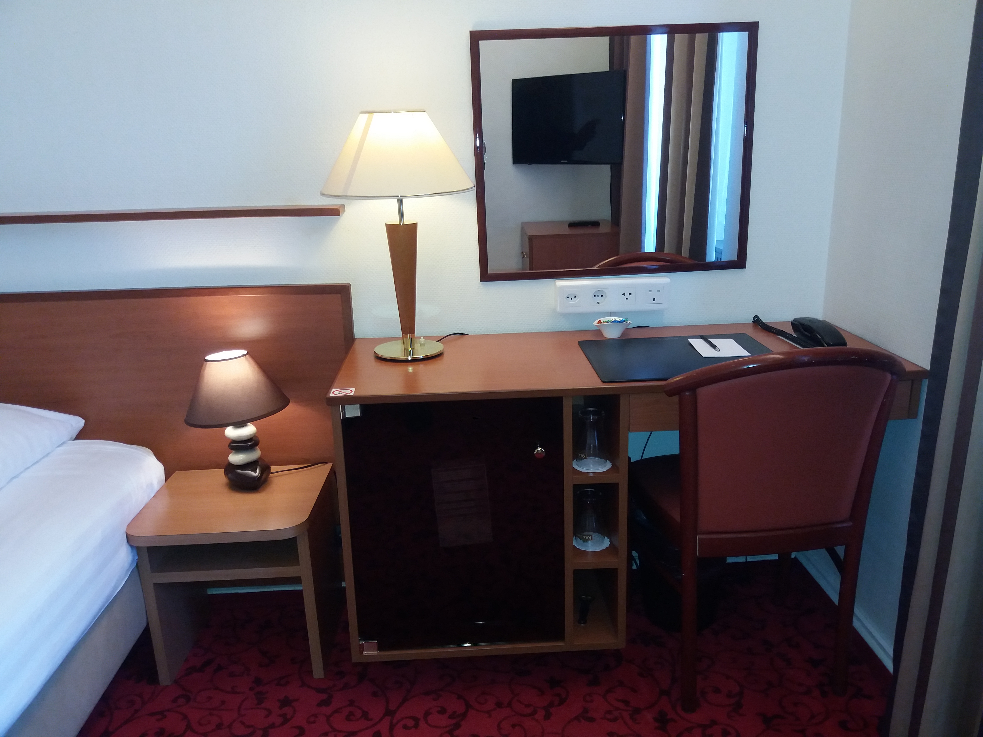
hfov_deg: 63.4
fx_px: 795
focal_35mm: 28
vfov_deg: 49.7
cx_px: 492
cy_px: 368
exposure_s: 1/30
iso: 125
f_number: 1.9
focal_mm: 3.7
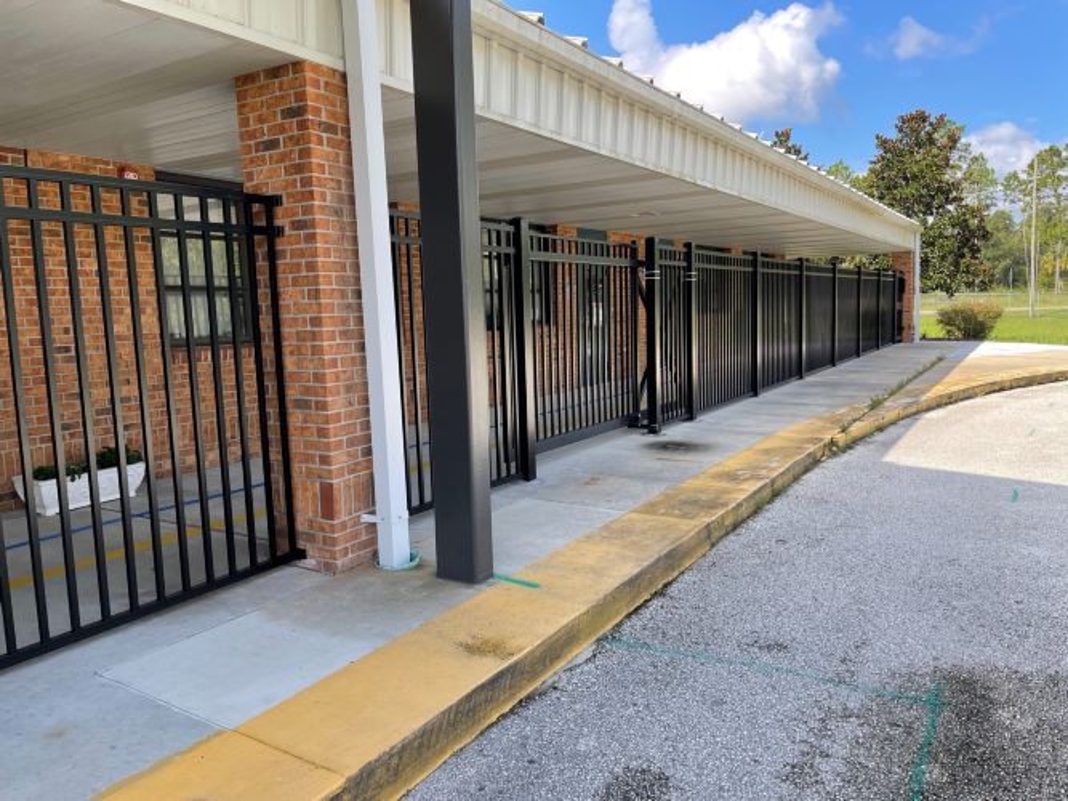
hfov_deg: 67.3
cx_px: 534
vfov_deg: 53.0
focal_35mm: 26
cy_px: 400
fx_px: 802
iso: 32
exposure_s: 1/581
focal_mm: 5.1
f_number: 1.6
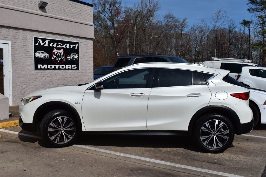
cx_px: 133
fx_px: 288
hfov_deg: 49.6
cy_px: 88
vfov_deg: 34.2
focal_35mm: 39
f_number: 13
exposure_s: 1/800
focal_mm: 26
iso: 200
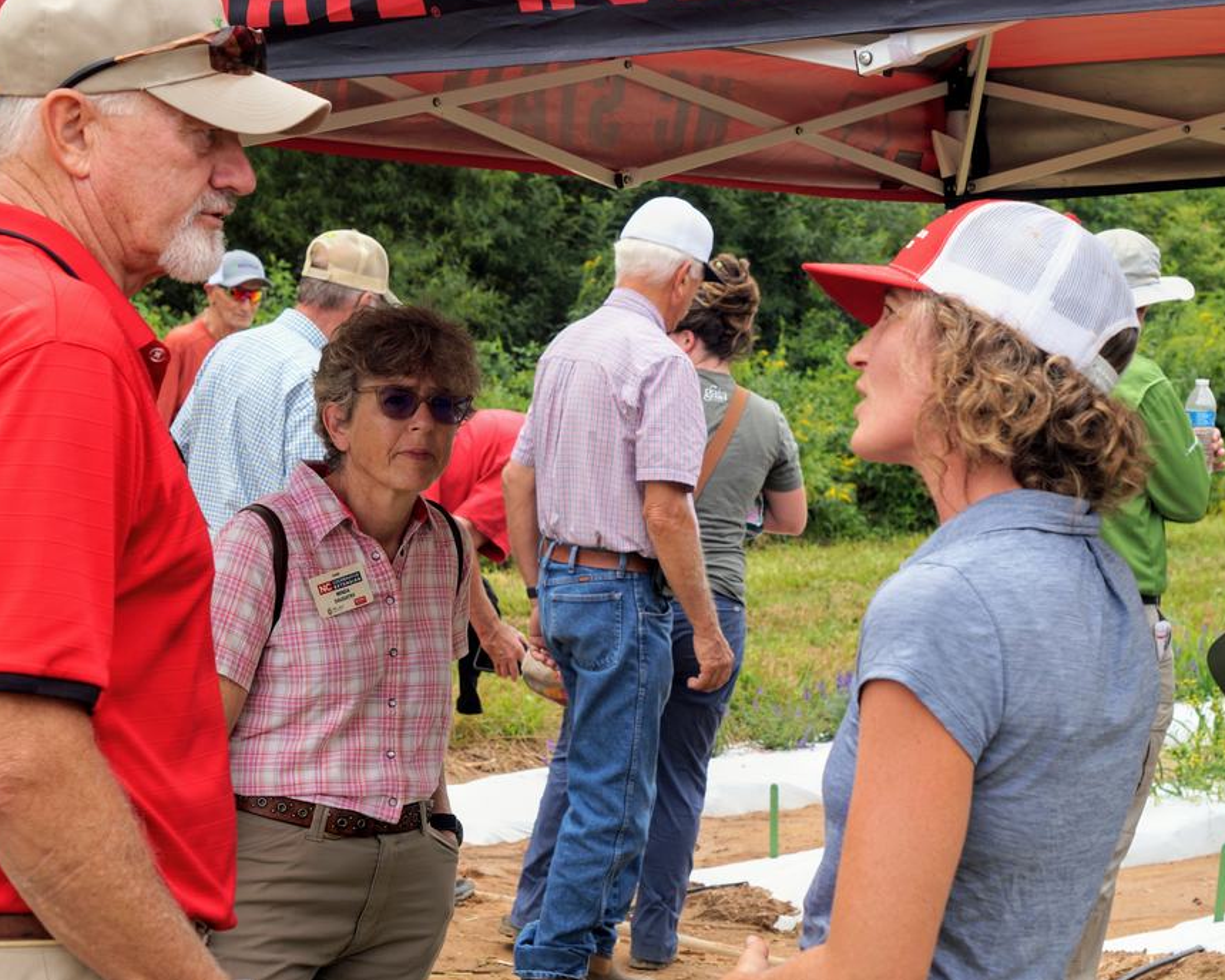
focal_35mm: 95
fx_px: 3429
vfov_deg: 16.3
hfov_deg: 20.3
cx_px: 667
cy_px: 486
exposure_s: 1/160
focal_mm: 55
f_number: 8
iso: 125
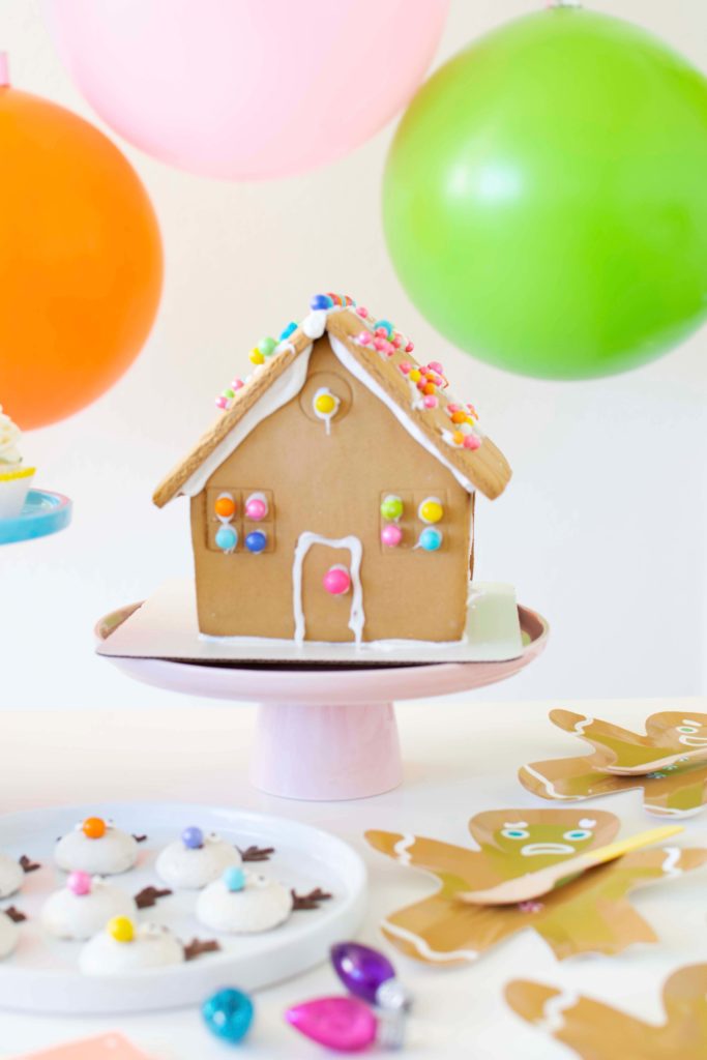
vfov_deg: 37.8
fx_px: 1546
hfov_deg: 25.8
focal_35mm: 52
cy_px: 530
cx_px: 354
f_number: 3.5
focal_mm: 35
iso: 200
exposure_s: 1/30
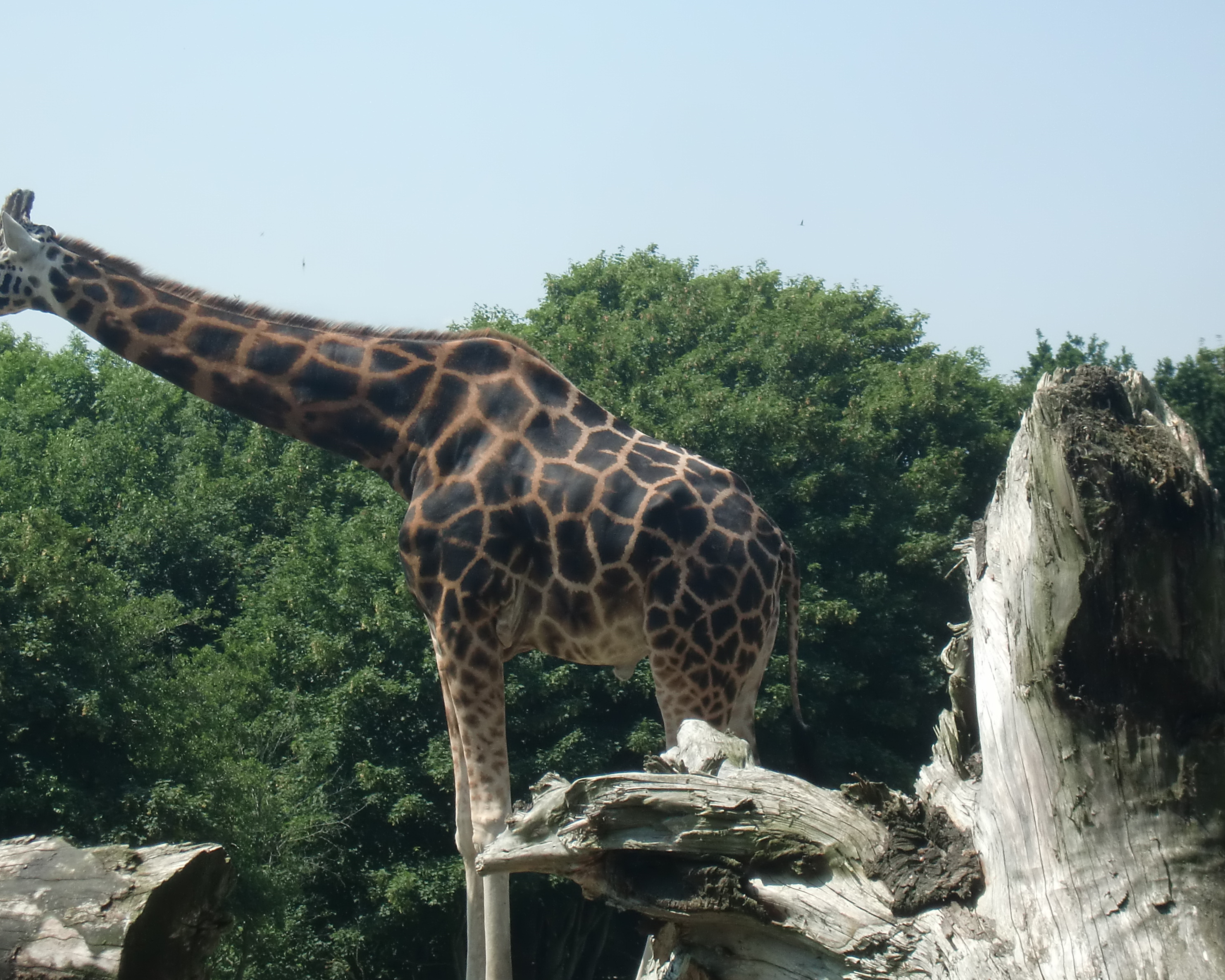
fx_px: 4967
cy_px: 431
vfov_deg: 11.3
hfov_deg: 14.1
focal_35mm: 137
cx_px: 479
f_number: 5.9
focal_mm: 18.6
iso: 64
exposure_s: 1/250
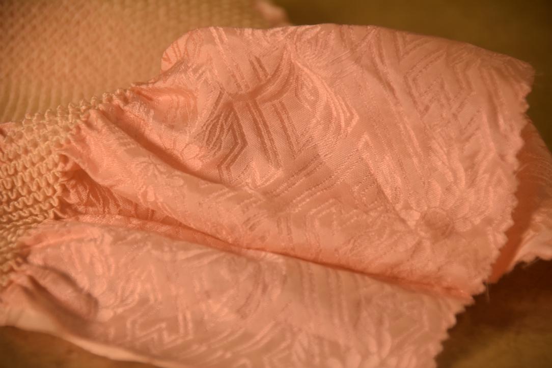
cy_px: 184
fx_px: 3565
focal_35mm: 232
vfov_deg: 5.9
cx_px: 276
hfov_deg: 8.9
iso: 800
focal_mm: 155
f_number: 6
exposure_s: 1/200
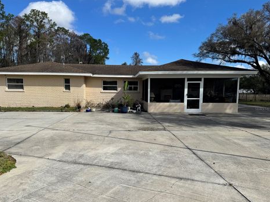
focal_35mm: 26
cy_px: 109
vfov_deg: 53.0
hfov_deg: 67.3
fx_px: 203
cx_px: 126
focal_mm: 6.76
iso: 80
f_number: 1.78
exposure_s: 1/5814
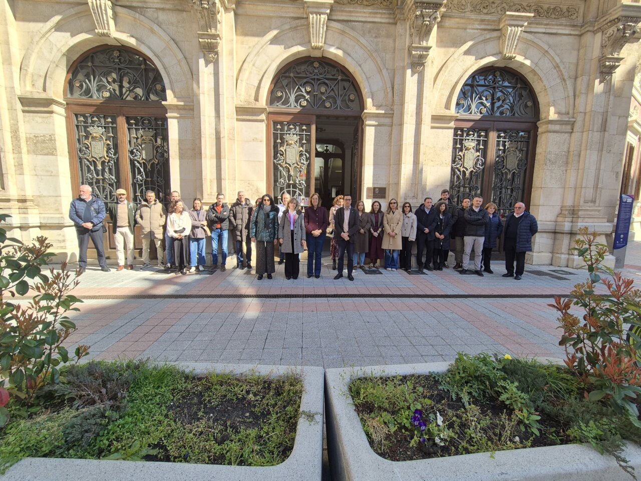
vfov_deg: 89.9
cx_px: 320
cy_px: 240
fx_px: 241
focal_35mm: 13
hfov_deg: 106.2
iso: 50
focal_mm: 2.2
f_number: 2.2
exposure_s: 1/614
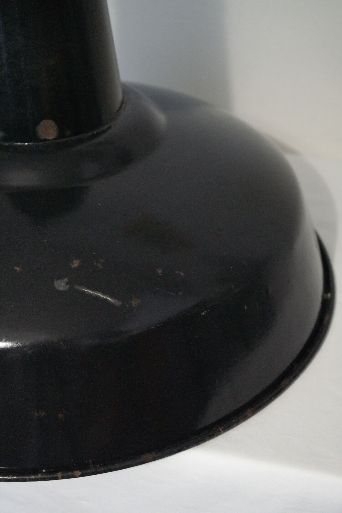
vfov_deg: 29.2
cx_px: 171
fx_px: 983
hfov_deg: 19.7
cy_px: 256
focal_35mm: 69
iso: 3200
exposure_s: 1/20
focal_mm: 45
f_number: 5
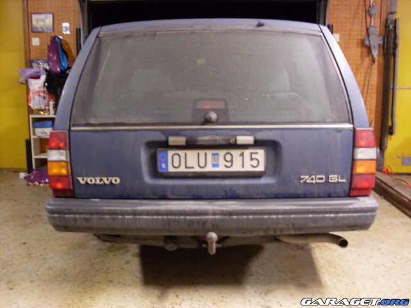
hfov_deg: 49.0
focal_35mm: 38
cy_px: 154
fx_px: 451
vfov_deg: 37.7
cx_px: 206
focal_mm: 6.3
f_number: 2.8
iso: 200
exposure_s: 1/3
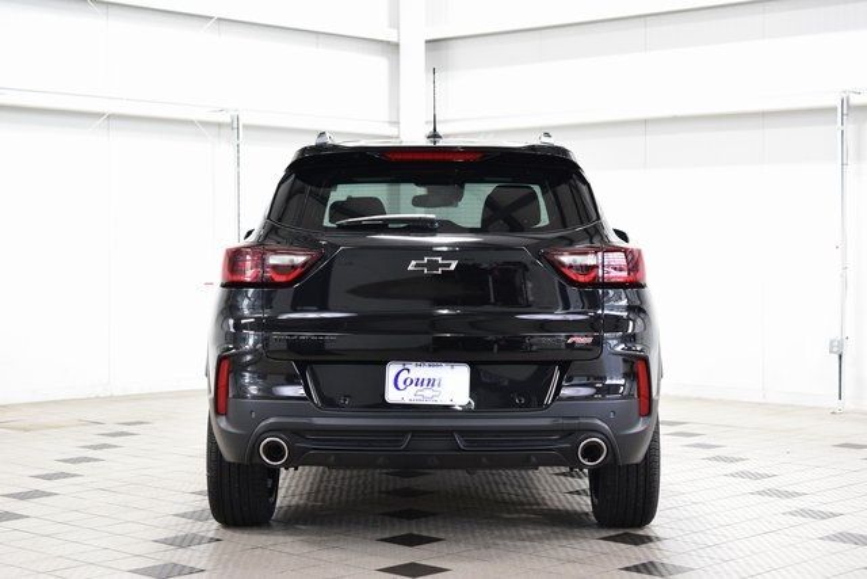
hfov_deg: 30.5
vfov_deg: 20.6
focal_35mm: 66
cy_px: 290
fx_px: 1590
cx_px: 434
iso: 1600
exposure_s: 1/60
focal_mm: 44
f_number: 3.5
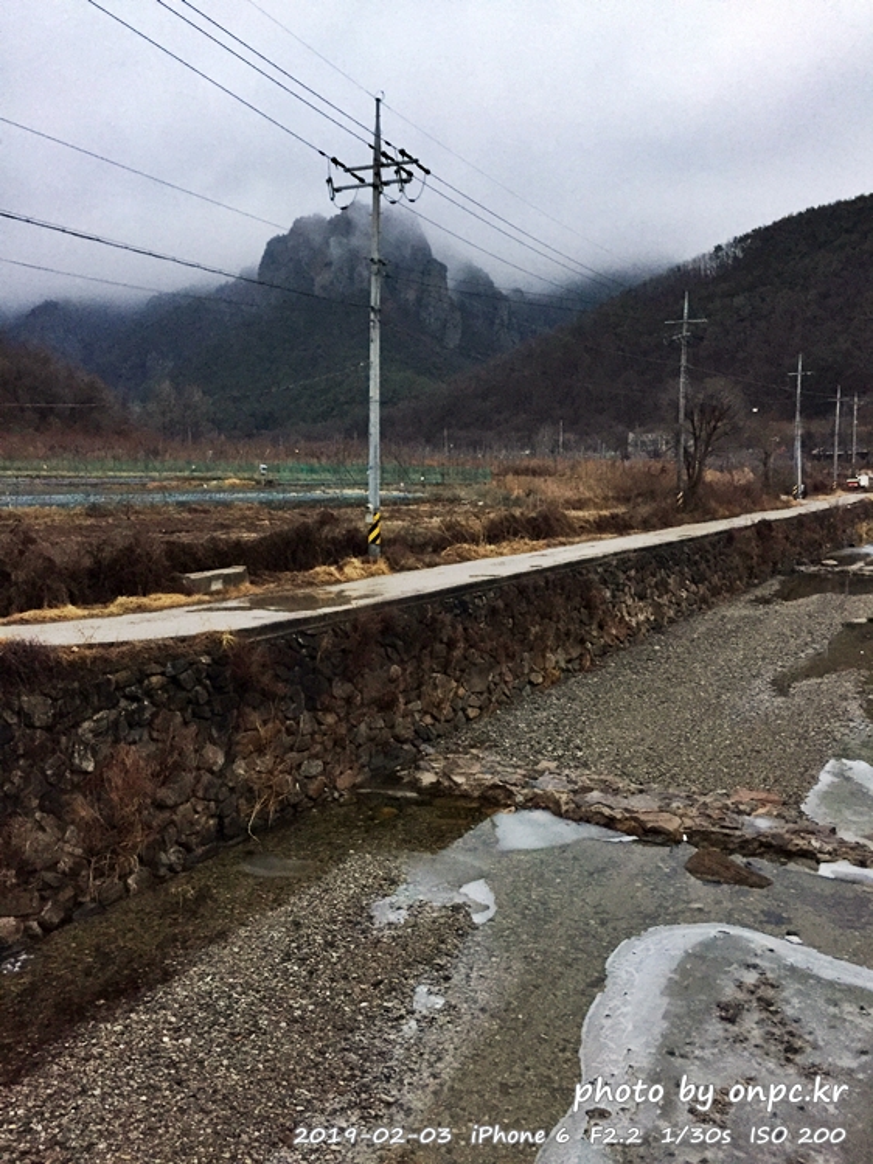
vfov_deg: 61.7
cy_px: 582
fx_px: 975
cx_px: 436
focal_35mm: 29
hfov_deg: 48.2
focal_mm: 4.15
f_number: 2.2
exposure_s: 1/30
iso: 200
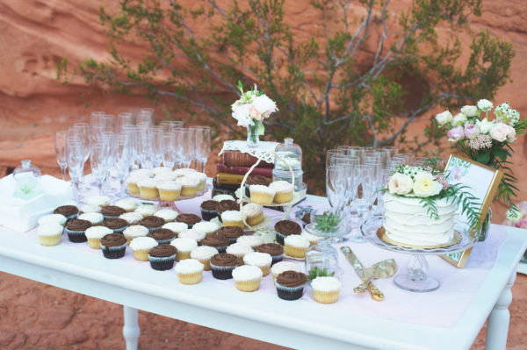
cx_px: 264
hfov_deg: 39.6
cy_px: 175
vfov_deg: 26.9
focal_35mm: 50
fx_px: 731
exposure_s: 1/400
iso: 100
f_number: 4
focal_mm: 50
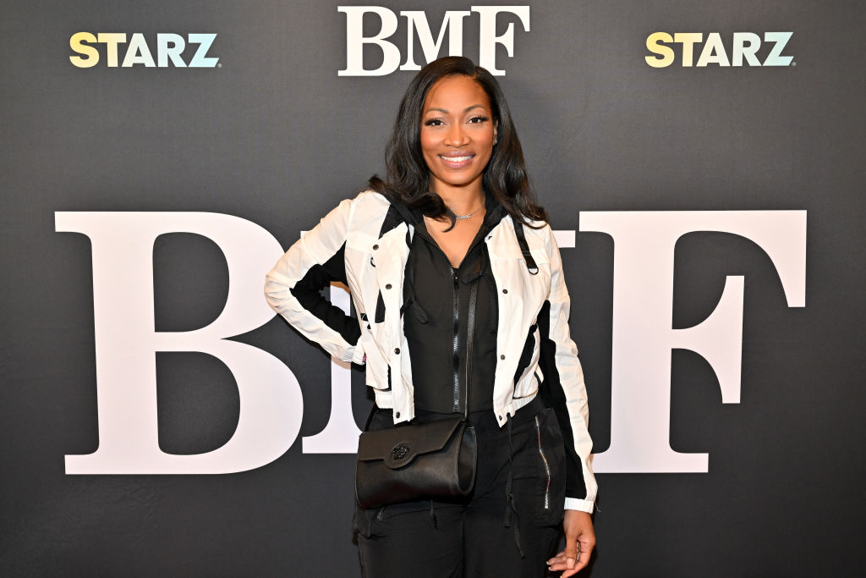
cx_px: 433
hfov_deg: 41.9
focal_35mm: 47
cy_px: 289
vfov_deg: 28.7
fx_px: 1131
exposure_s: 1/200
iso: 800
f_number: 5
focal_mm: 47
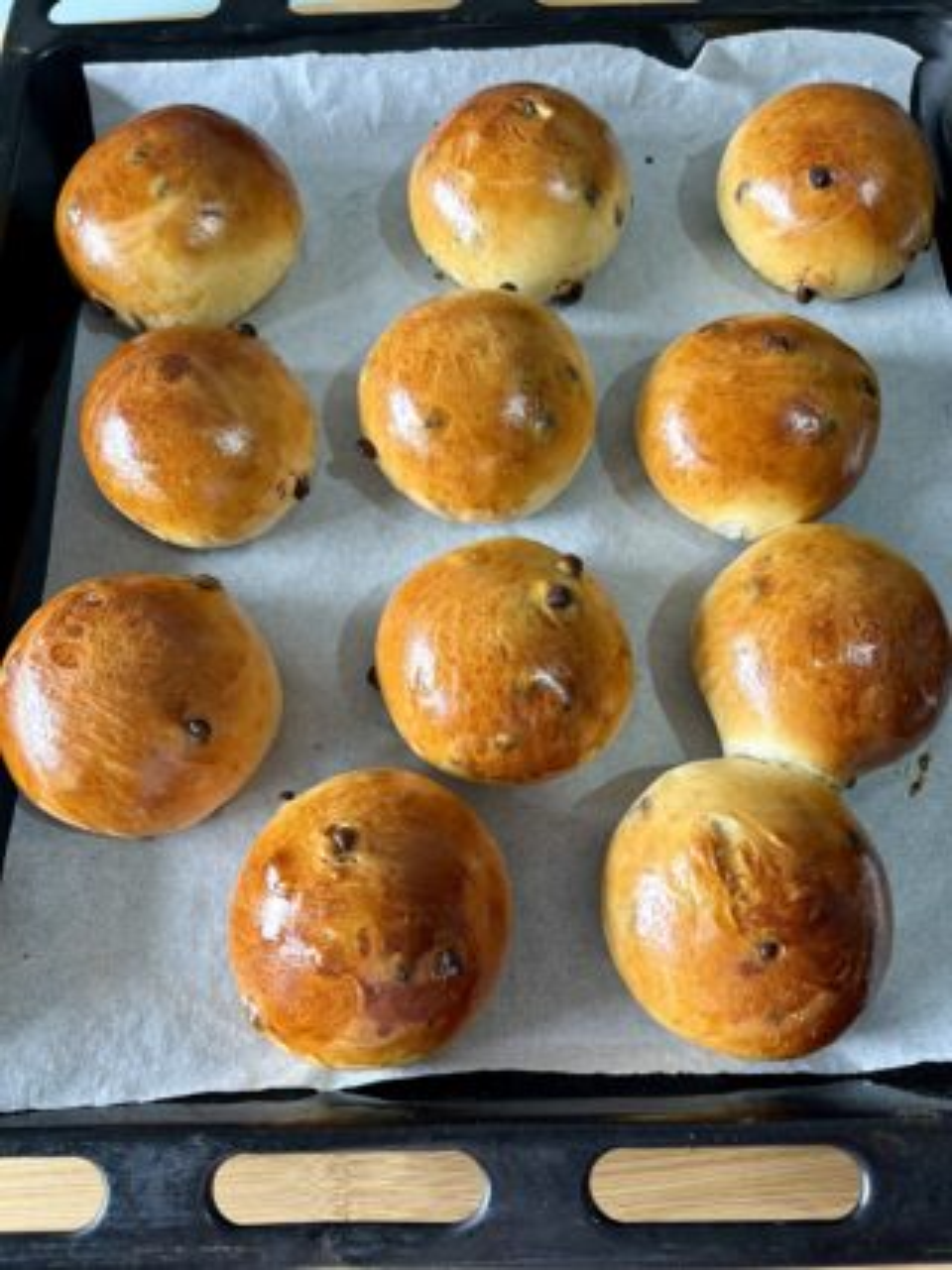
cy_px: 635
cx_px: 476
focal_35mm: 26
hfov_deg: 53.0
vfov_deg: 67.3
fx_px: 954
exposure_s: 1/114
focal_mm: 5.7
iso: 125
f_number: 1.5
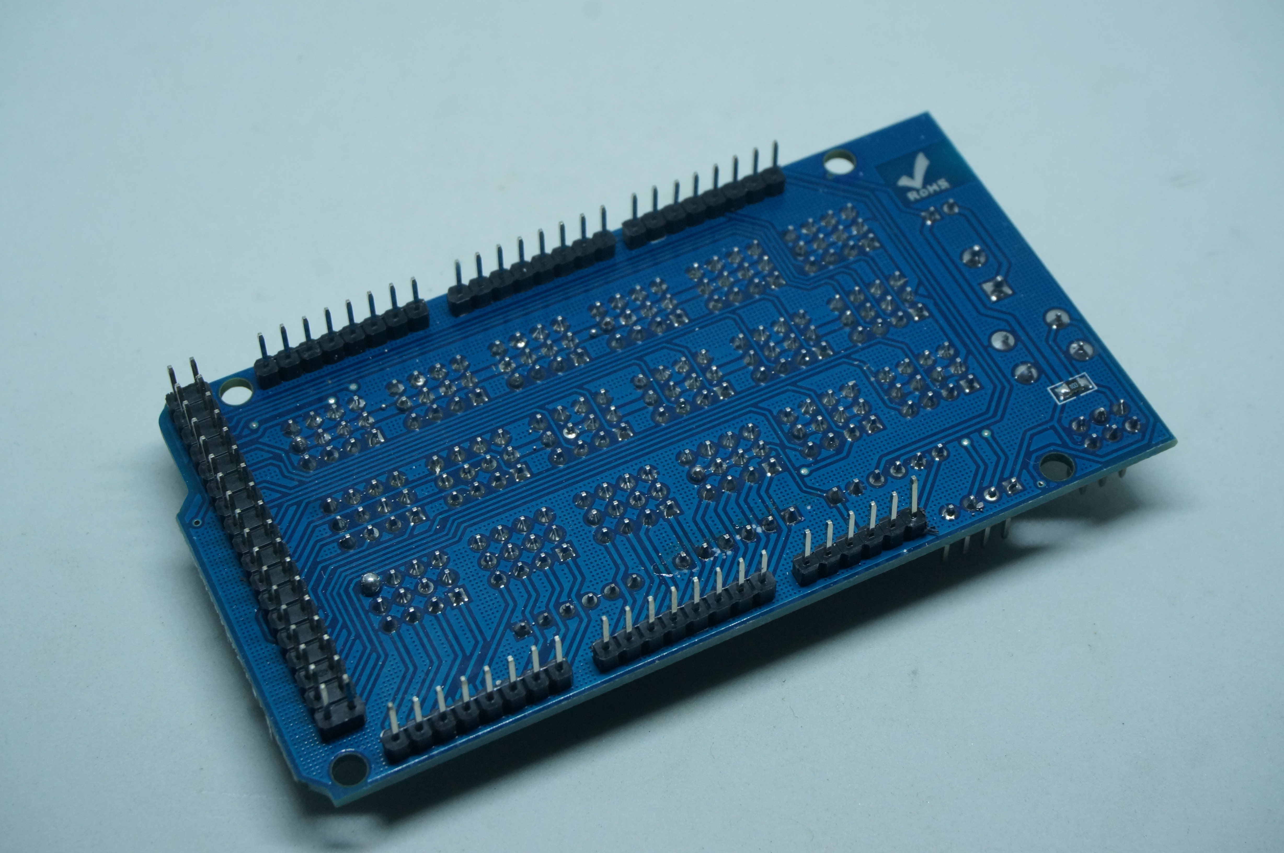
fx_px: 2298
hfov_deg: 31.2
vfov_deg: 21.0
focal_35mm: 64
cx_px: 642
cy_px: 426
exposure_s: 1/50
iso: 800
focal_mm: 43
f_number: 10
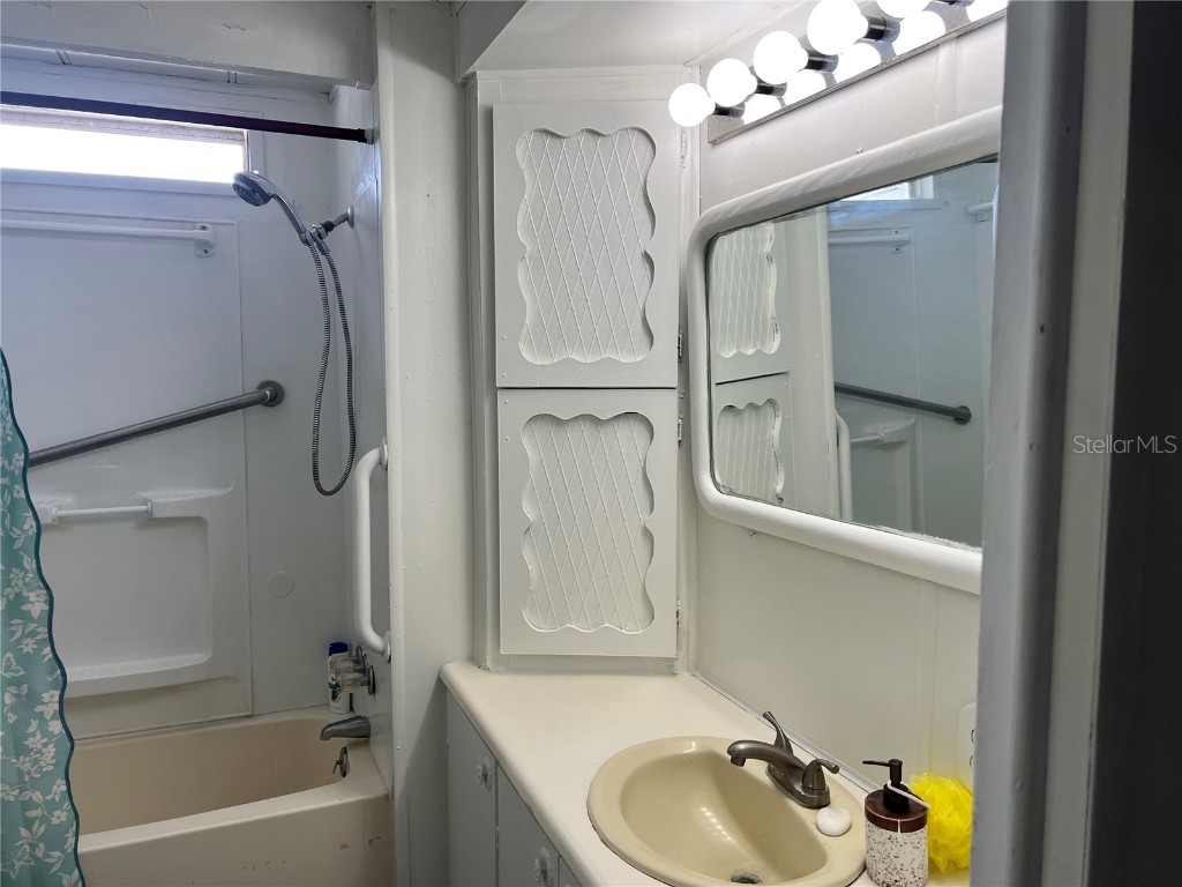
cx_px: 591
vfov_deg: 53.1
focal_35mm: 26
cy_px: 444
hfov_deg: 67.3
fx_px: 888
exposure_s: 1/120
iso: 64
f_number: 1.5
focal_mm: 5.7
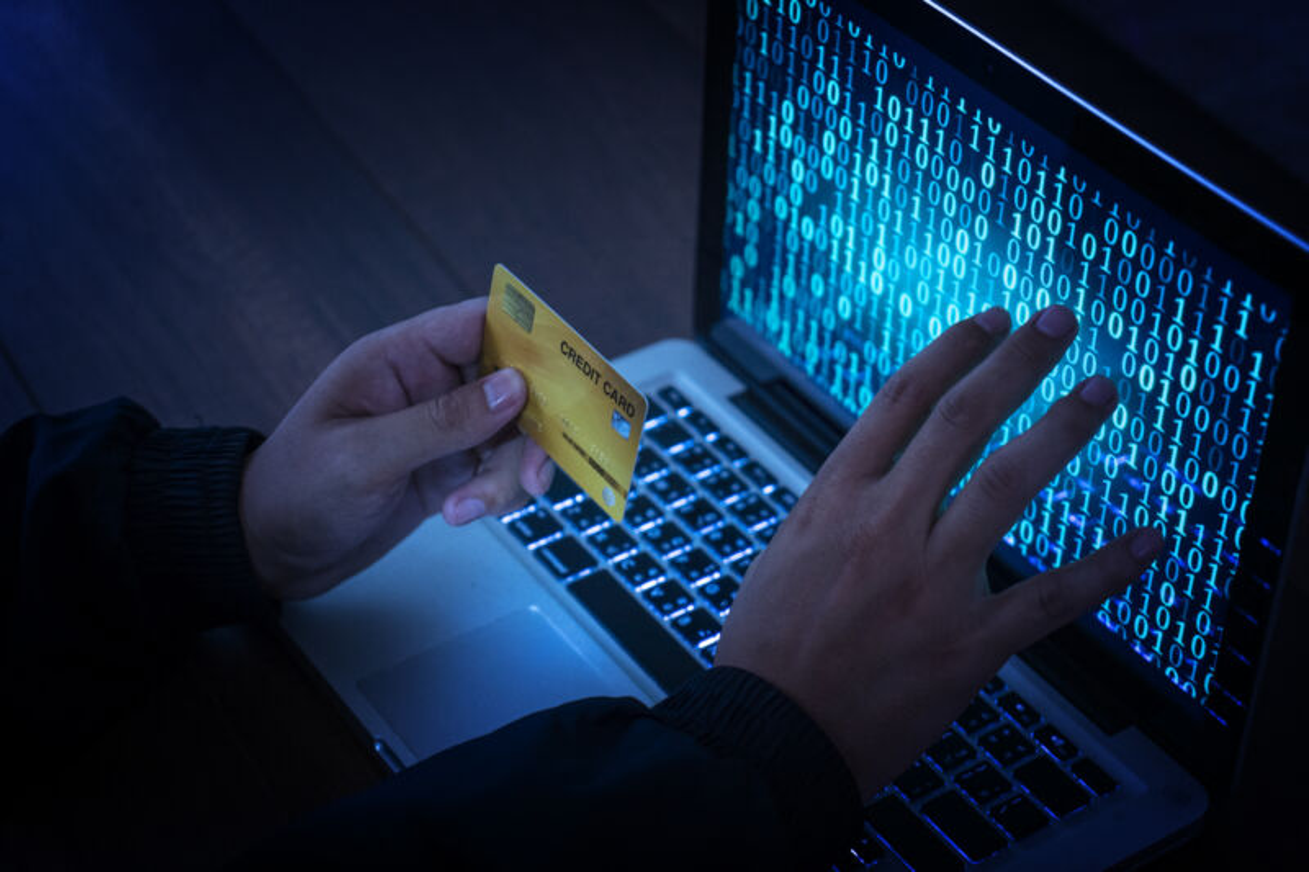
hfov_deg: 28.8
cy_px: 436
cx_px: 654
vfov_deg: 19.4
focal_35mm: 70
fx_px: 2545
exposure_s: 1/30
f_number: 4
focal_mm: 70
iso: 640
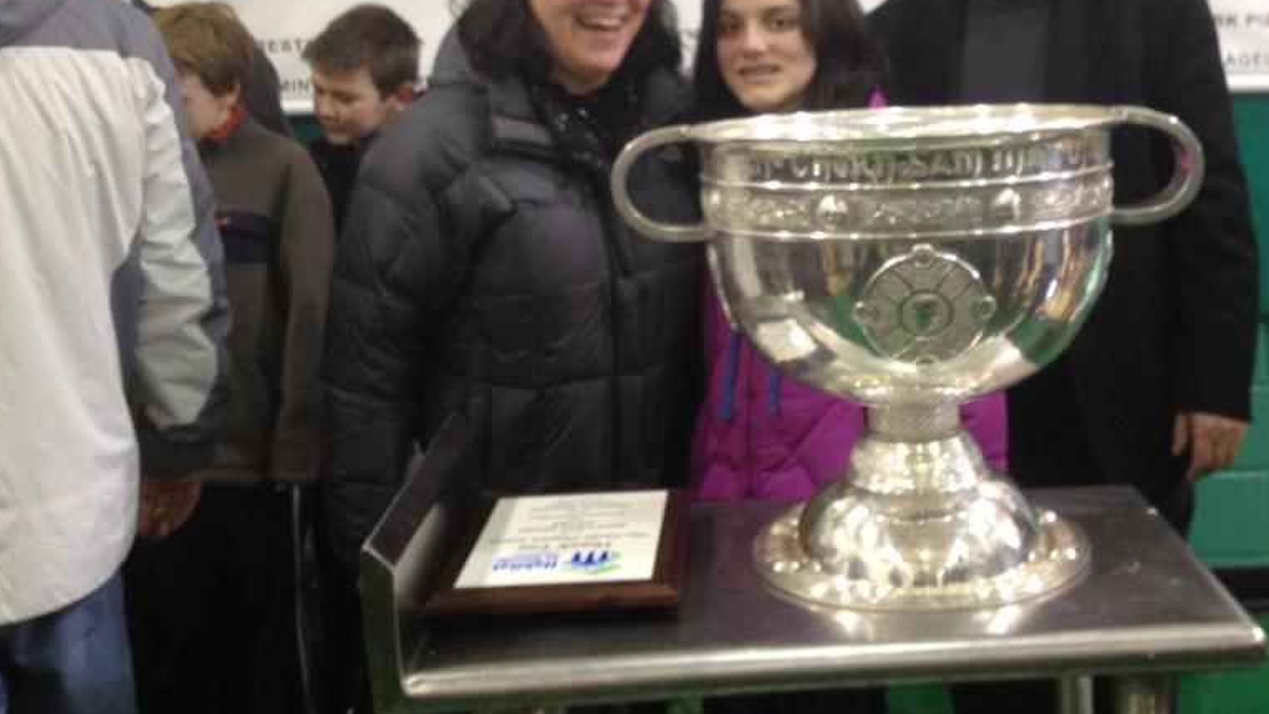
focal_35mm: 51
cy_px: 84
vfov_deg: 23.0
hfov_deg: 40.3
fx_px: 1716
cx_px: 784
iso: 100
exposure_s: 1/20
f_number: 2.4
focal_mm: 4.3
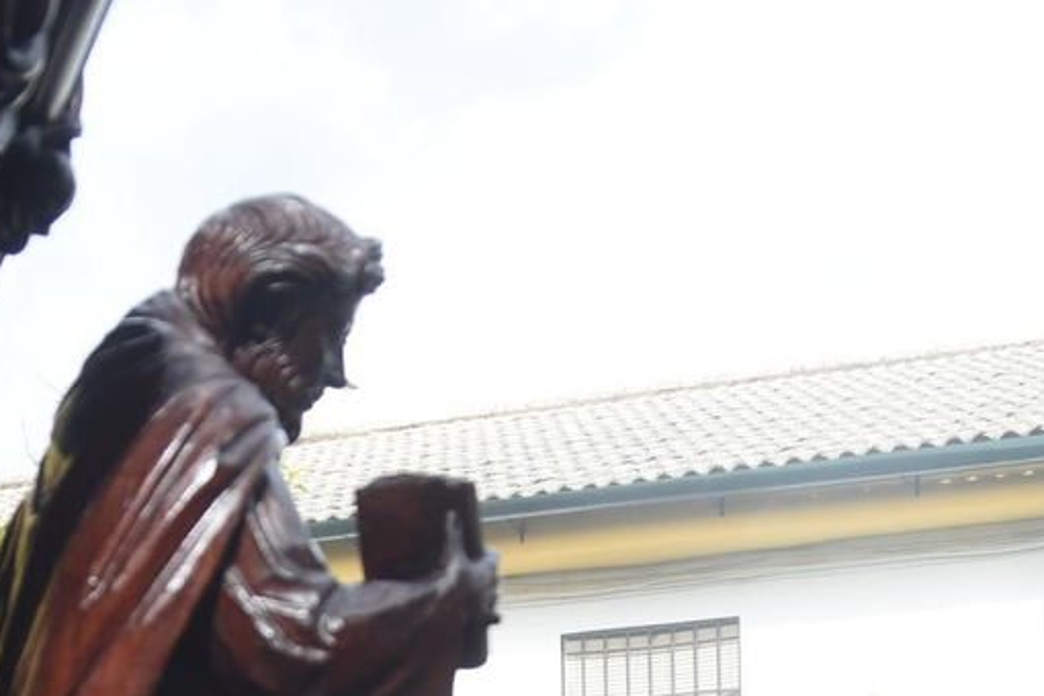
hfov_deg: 22.4
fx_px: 2639
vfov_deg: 14.2
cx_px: 430
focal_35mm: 91
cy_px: 989
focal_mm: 29
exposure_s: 1/125
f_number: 8
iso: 100
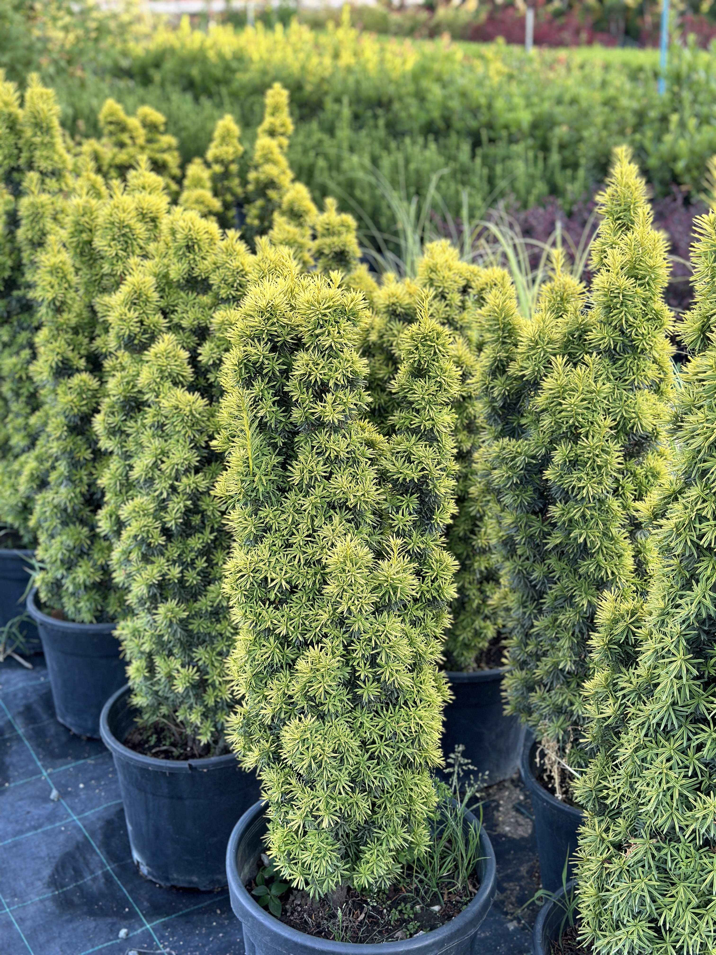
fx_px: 1324
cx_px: 358
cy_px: 478
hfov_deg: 30.3
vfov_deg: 39.7
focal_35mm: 48
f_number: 1.78
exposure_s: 1/124
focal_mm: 6.86
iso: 64
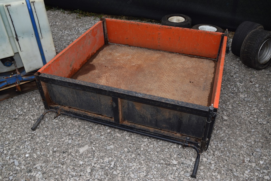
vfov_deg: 40.0
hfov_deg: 57.2
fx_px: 248
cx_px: 136
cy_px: 90
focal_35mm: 33
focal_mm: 22
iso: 100
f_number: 6.3
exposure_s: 1/160
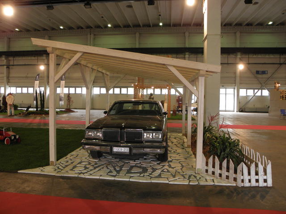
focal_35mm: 29
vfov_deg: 48.2
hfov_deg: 61.7
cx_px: 143
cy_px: 107
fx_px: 240
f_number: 2.9
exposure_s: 1/25
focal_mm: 5.16
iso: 125
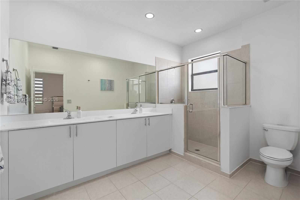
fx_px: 133
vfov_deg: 73.7
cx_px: 150
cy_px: 100
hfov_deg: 96.7
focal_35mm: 16
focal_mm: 16
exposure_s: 1/15
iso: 250
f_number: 4.5
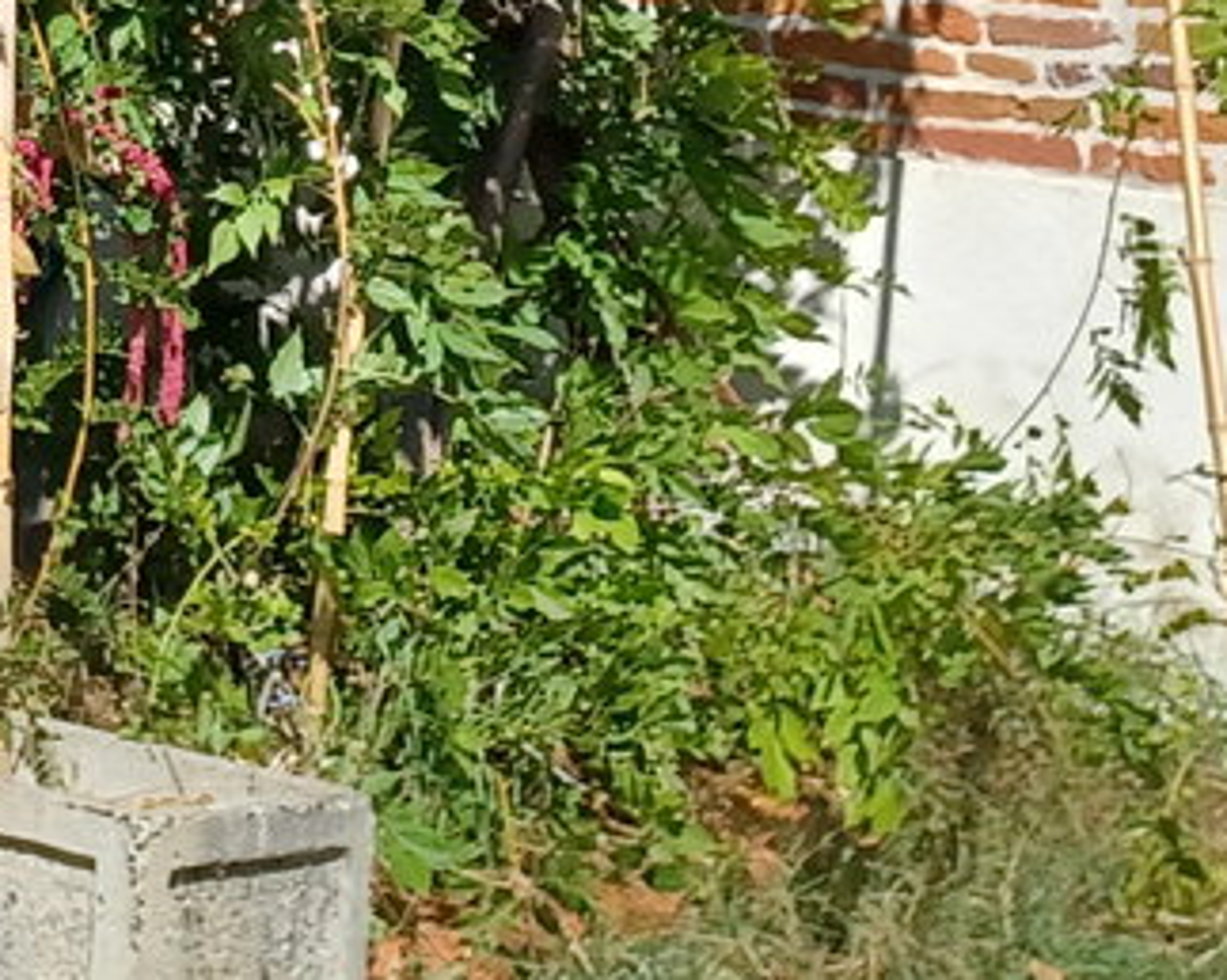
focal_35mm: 121
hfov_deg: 15.0
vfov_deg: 11.8
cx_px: -513
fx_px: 4391
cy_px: -741
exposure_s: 1/493
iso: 32
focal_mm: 4.6
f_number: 1.8
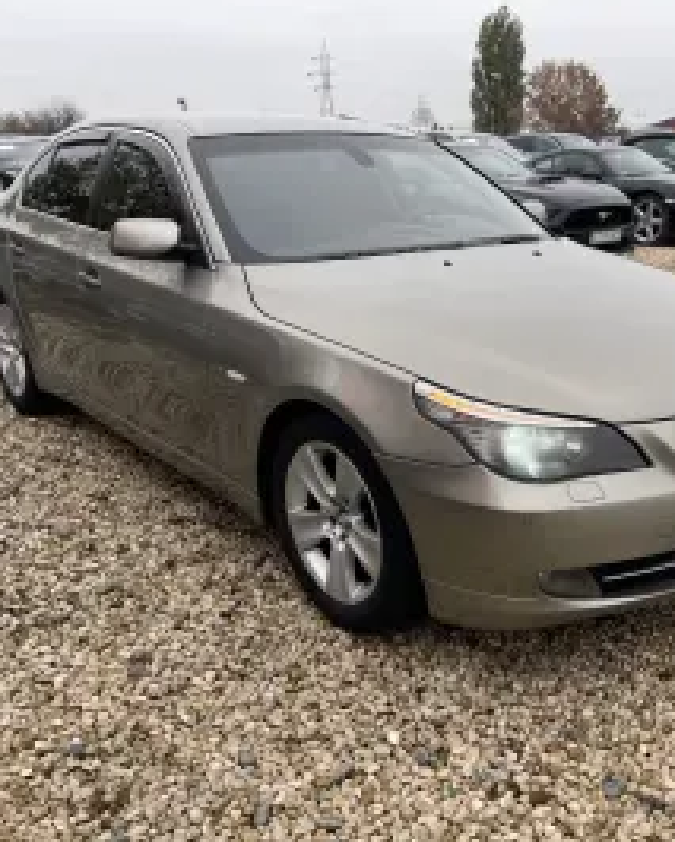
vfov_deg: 54.2
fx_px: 824
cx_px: 482
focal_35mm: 33
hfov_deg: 43.5
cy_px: 421
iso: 32
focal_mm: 5.1
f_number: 1.6
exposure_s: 1/205
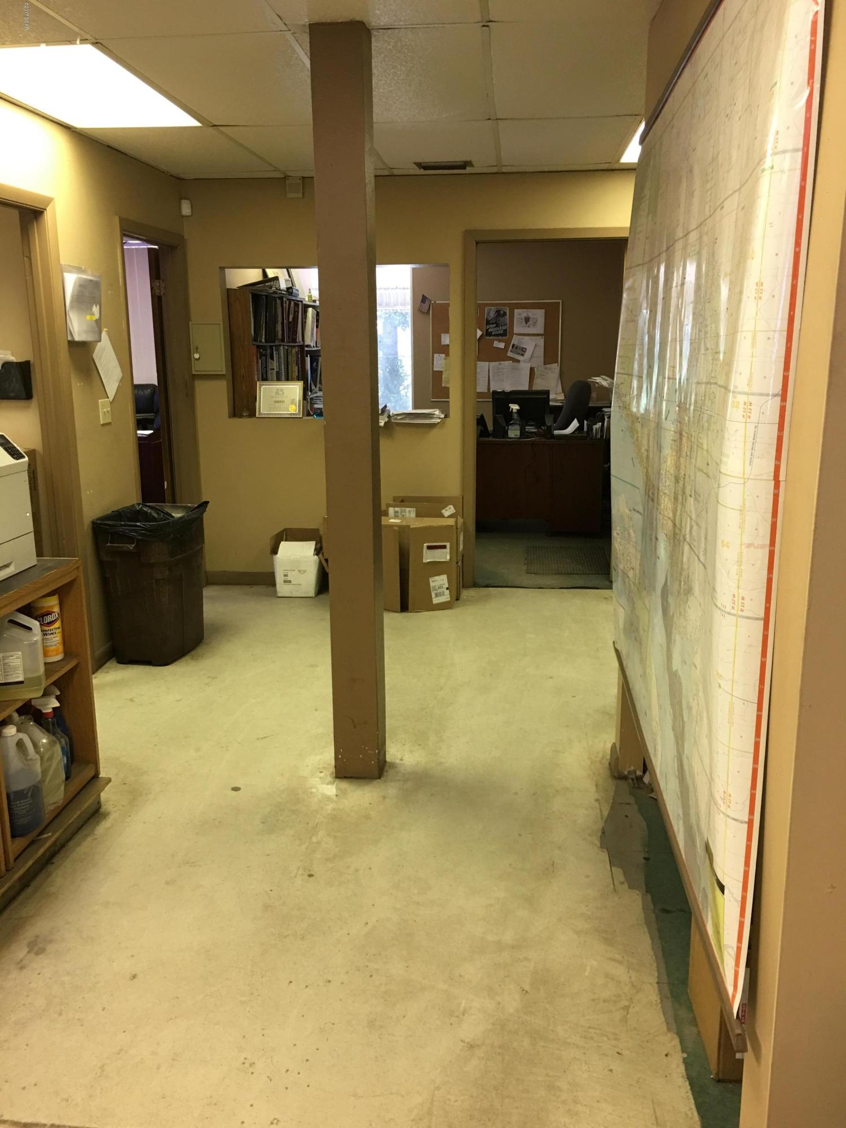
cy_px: 564
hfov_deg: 48.2
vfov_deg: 61.7
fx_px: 945
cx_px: 423
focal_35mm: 29
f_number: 2.2
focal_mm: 4.15
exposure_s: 1/15
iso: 50
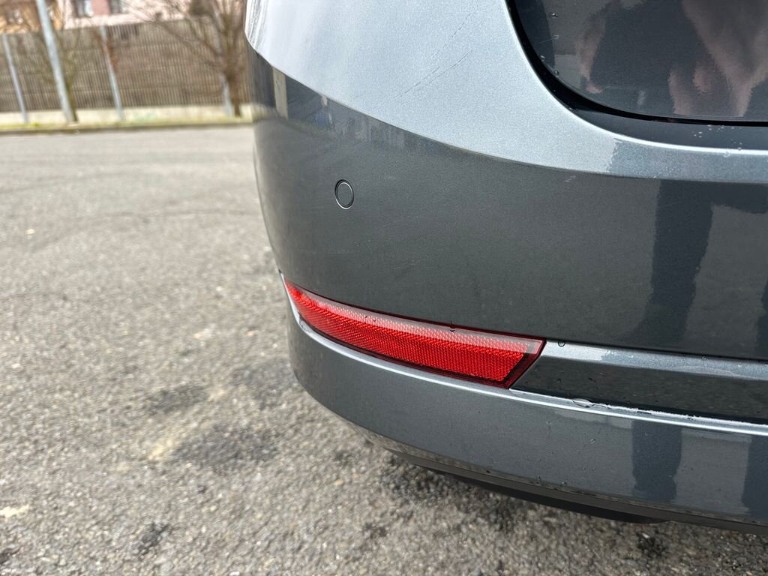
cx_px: 384
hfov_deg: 71.6
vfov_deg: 56.8
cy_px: 288
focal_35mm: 24
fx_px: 532
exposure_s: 1/121
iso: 100
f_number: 1.78
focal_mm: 6.86
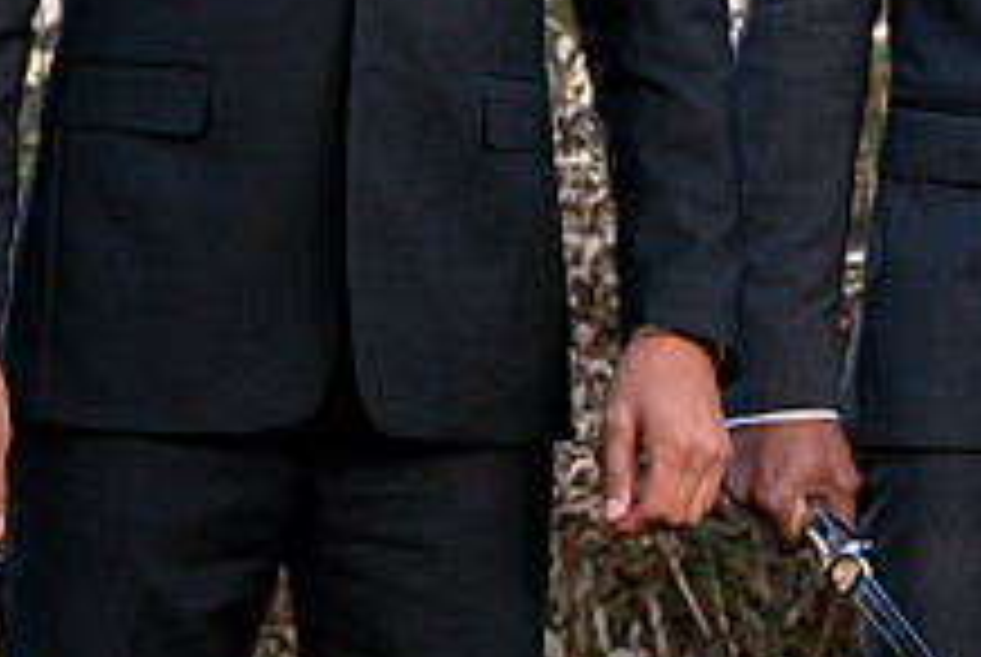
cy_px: -54
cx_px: 1242
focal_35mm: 493
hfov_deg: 4.2
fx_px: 13452
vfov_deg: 2.8
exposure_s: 1/250
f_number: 9
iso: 400
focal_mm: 138
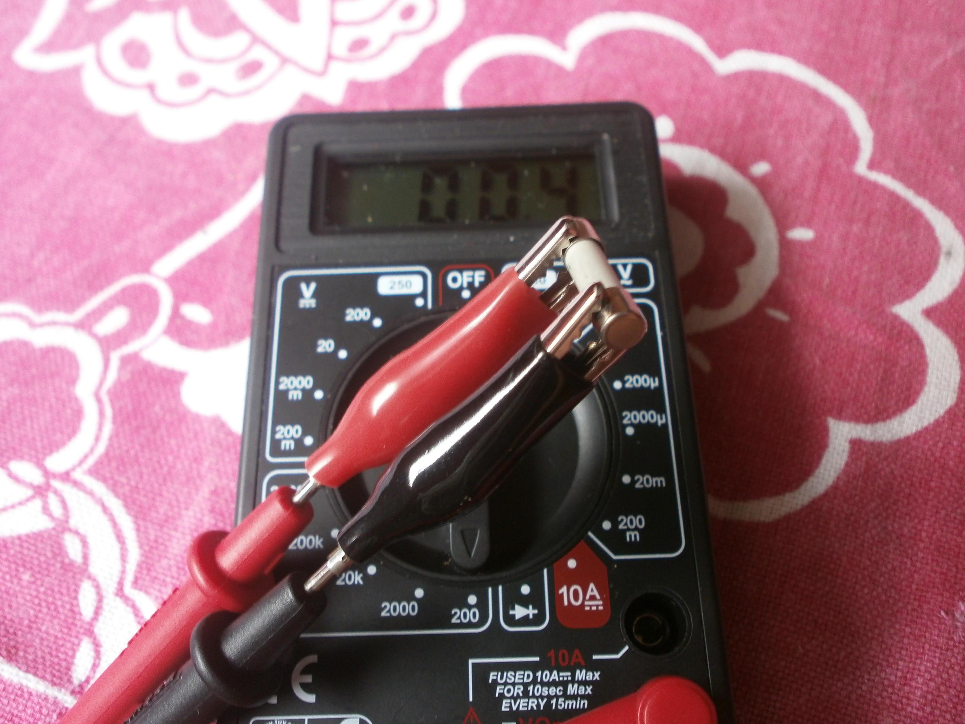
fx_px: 892
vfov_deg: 44.2
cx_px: 482
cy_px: 362
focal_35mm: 32
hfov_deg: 56.8
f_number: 3.1
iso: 125
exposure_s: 1/25
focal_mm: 5.8
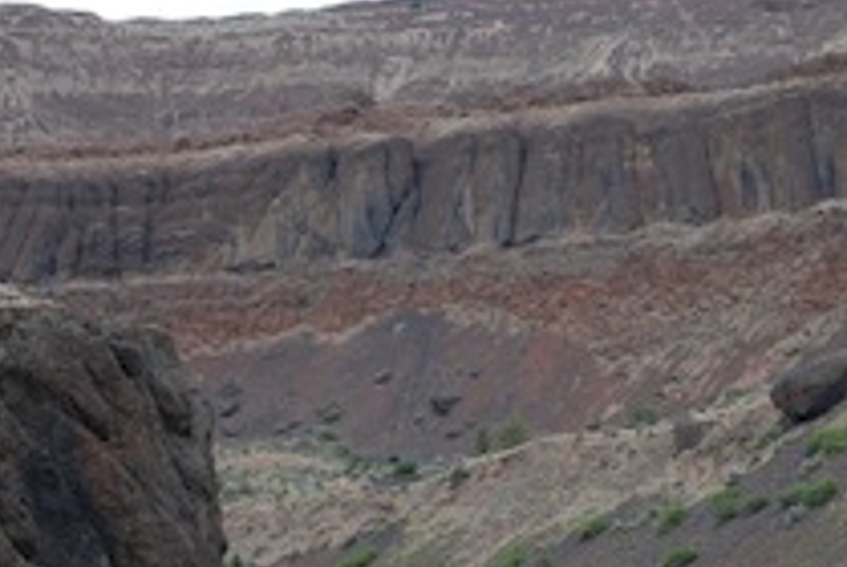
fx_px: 2568
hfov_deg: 18.7
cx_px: 446
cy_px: 324
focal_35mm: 109
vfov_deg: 12.6
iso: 200
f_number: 8
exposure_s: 1/200
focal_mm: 38
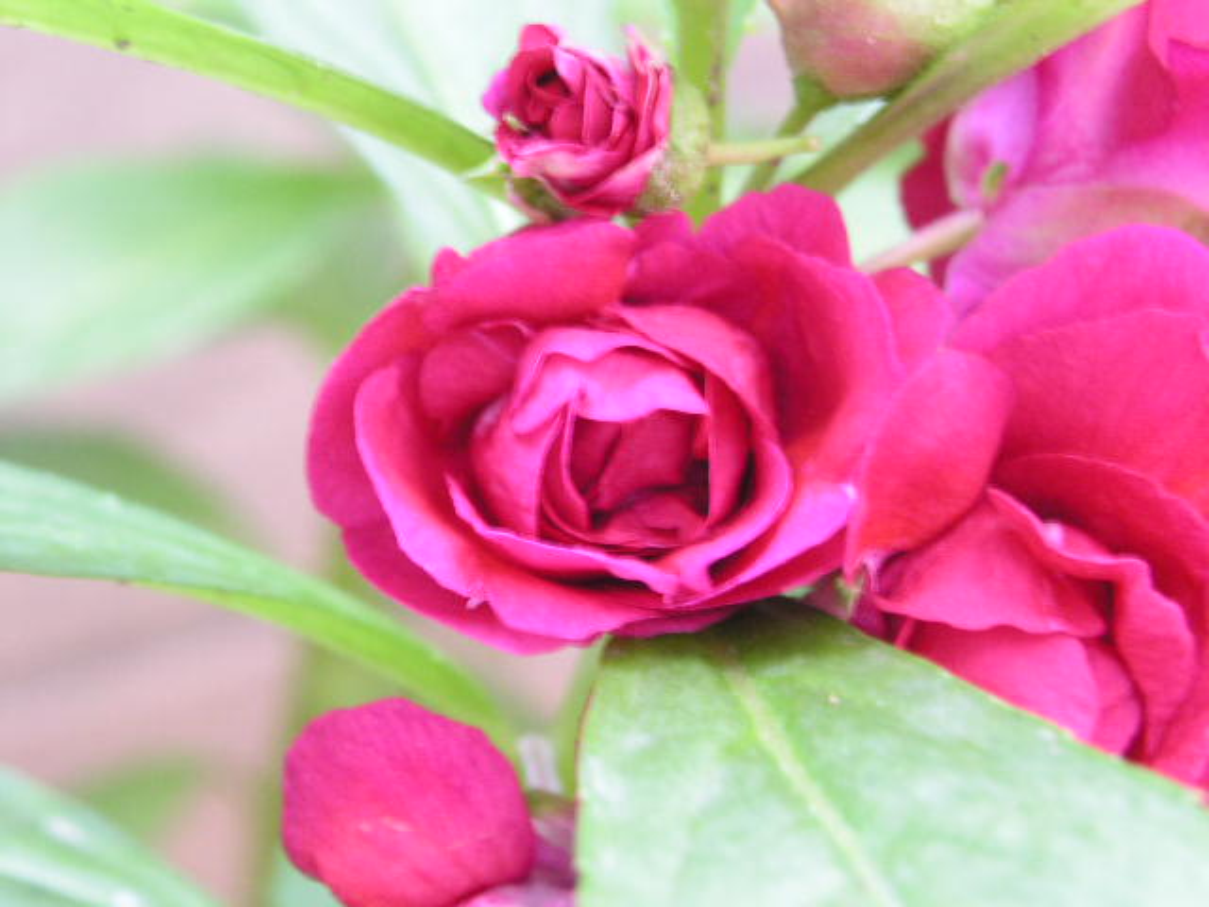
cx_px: 604
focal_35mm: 114
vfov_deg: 13.0
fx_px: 3982
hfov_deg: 17.3
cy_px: 454
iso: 200
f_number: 4.7
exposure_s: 1/15
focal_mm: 23.4
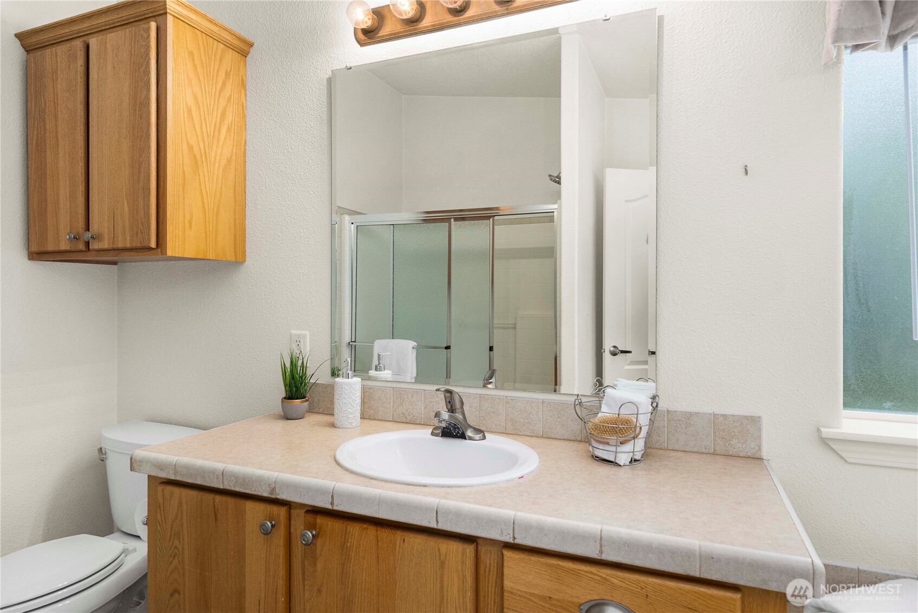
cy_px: 306
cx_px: 459
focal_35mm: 20
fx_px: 510
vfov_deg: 62.0
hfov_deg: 83.9
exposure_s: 1/60
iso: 160
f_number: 7.1
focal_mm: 20
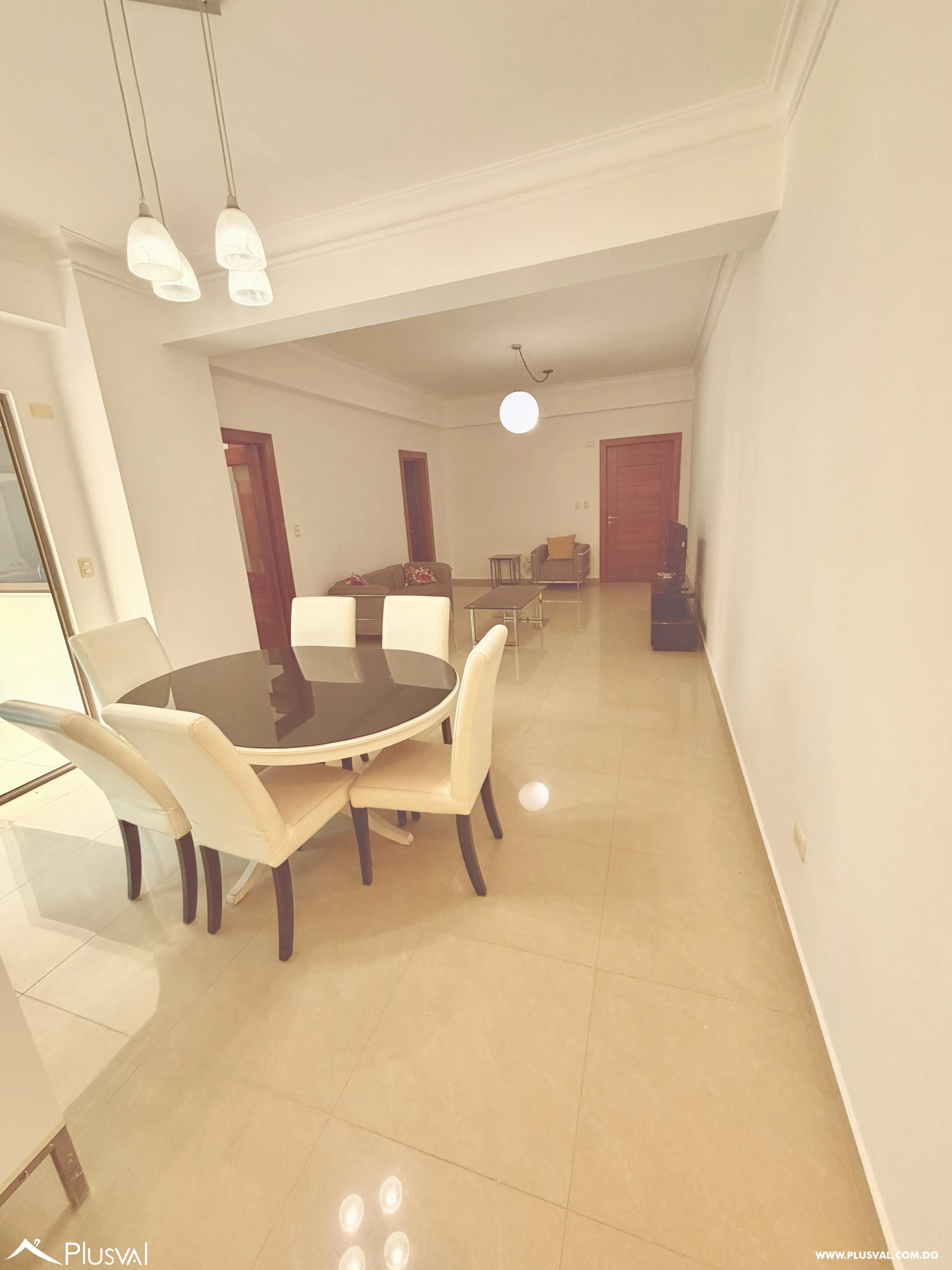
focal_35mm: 14
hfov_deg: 85.7
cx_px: 476
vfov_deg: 102.1
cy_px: 635
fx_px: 513
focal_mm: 2.22
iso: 160
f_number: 2.2
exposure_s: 1/60
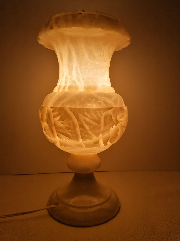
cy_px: 120
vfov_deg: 65.3
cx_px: 90
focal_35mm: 27
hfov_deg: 51.4
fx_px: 187
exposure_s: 1/151
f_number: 1.8
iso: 50
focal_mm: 4.75
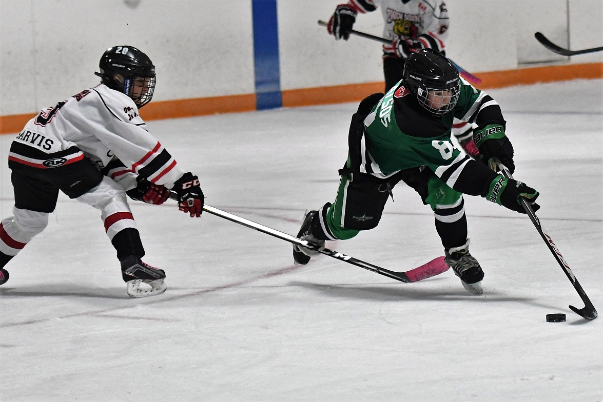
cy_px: 201
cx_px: 302
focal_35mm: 112
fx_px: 1885
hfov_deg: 18.2
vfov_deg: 12.2
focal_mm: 75
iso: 2800
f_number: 2.8
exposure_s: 1/1000
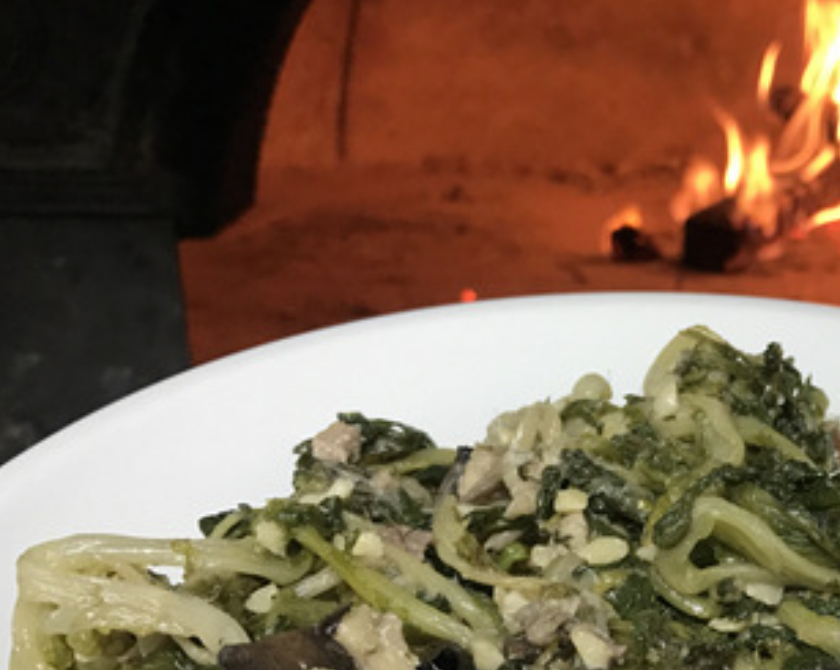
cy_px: 520
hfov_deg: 31.7
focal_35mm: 57
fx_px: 1416
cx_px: 733
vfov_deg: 26.2
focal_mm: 3.99
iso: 40
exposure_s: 1/20
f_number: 1.8
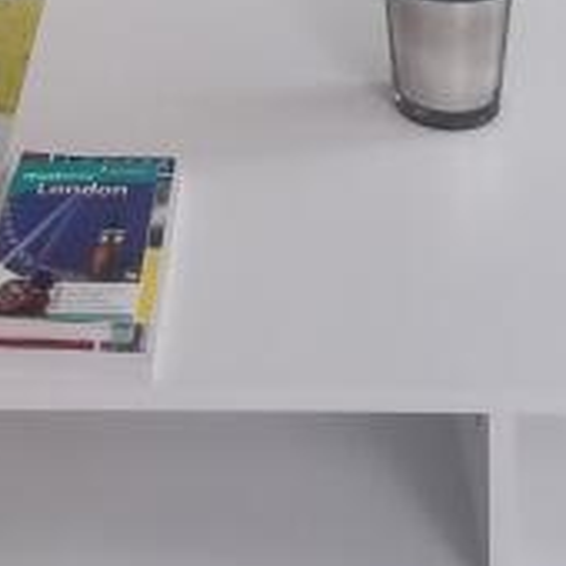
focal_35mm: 85
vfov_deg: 15.2
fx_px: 1572
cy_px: -659
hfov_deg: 20.4
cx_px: 210
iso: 250
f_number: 2.2
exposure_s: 1/33.3
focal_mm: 2.35
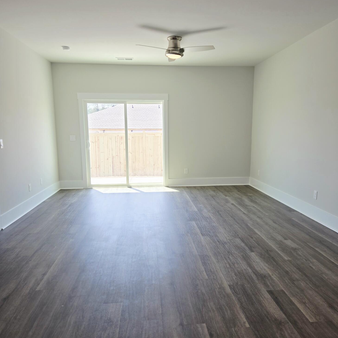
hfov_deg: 57.3
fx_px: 309
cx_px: 174
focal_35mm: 28
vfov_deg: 57.3
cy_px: 178
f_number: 1.8
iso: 25
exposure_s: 1/204
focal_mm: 5.4
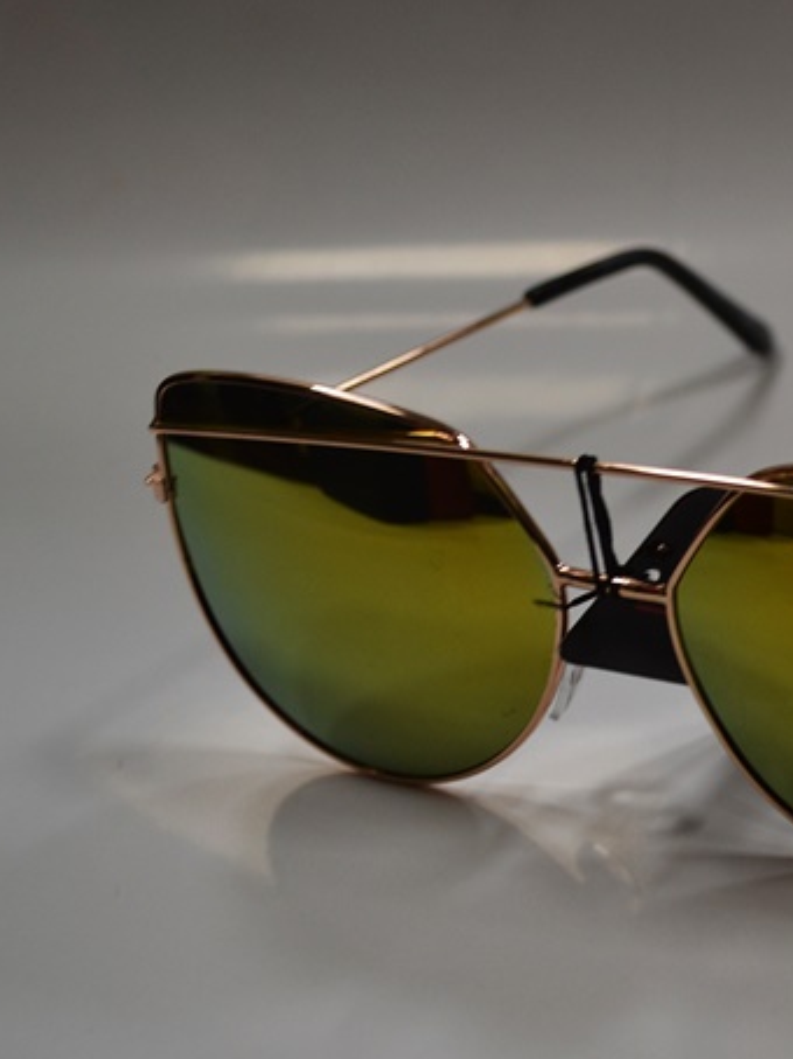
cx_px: 938
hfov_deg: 17.0
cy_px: 639
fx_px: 2536
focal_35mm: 83
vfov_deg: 23.5
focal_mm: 29
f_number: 4.5
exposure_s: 1/50
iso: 400
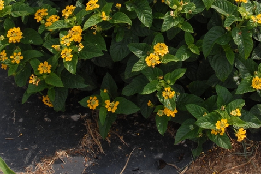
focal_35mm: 90
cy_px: -1
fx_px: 653
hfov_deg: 22.5
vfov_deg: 14.9
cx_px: 187
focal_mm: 28
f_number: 9
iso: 400
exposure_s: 1/320
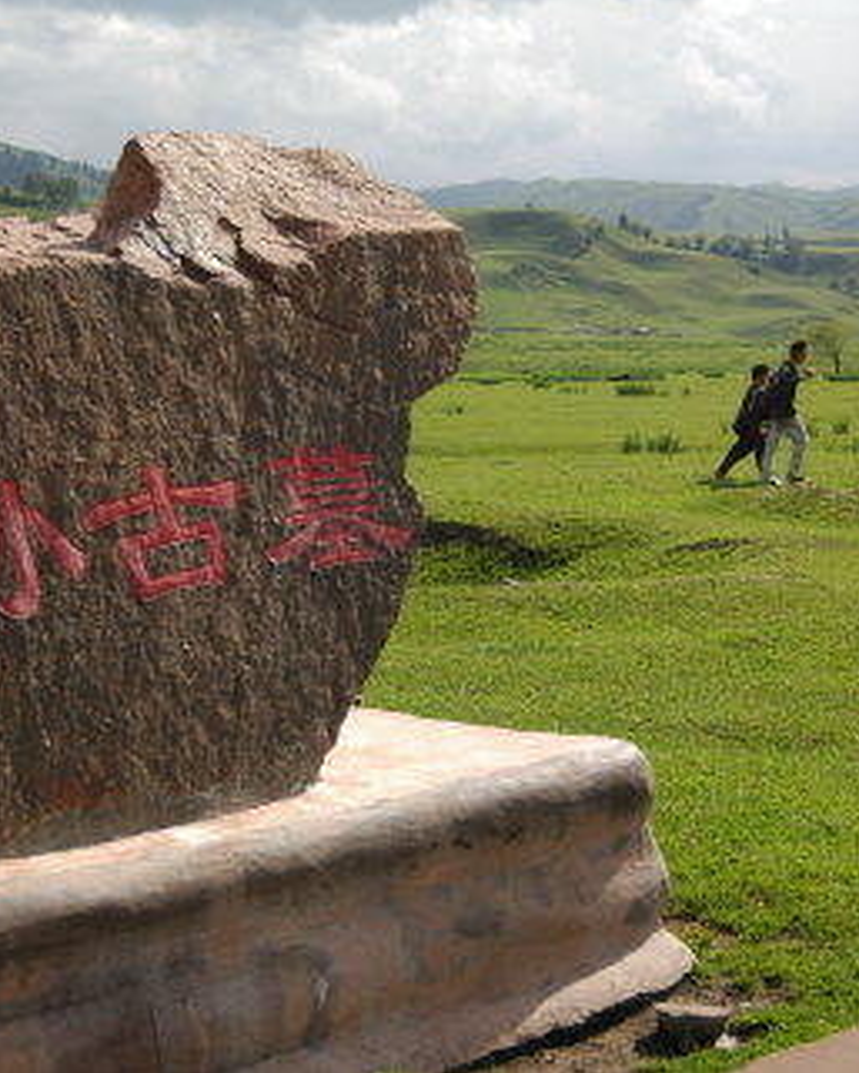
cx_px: 458
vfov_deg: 31.4
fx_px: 1906
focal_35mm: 60
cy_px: 536
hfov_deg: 25.4
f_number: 4.5
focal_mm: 28
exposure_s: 1/1500
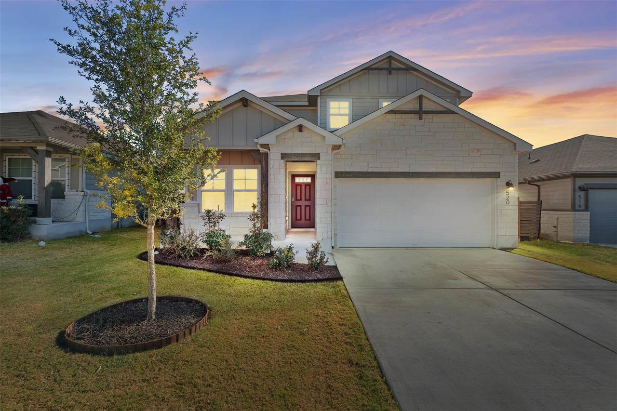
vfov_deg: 73.7
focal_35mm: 16
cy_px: 206
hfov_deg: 96.7
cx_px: 308
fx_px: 274
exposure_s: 1/125
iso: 125
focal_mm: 16
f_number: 8
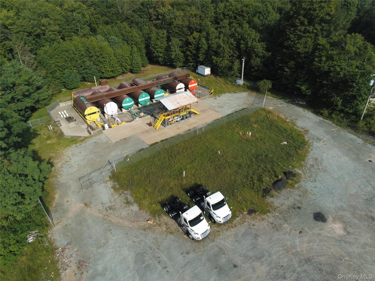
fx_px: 249
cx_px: 188
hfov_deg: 73.9
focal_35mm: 23
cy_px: 140
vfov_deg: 58.9
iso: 152
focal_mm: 4
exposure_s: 1/1923
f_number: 2.4
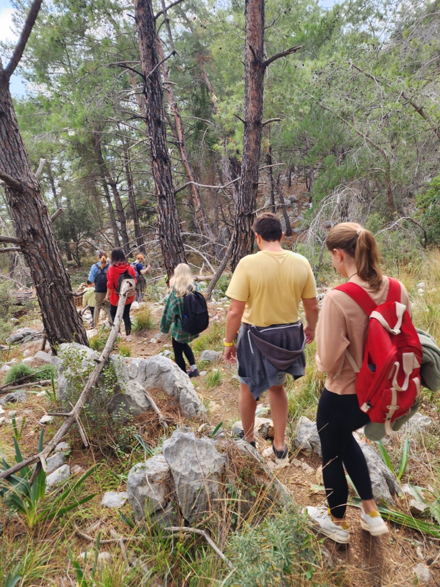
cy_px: 294
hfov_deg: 58.9
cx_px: 220
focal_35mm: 23
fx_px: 390
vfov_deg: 73.9
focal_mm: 6.4
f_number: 1.8
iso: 12
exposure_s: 1/100
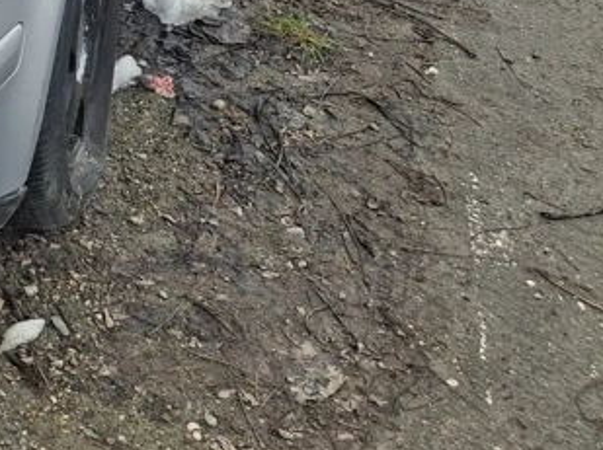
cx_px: -318
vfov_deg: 17.0
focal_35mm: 81
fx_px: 1409
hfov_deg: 20.4
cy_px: -152
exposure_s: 1/690
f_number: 1.8
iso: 32
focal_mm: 4.69
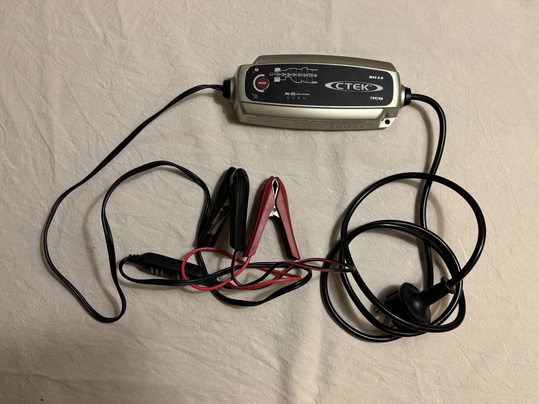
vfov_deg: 51.3
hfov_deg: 65.3
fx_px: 420
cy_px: 208
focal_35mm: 27
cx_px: 269
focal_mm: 5.96
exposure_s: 1/50
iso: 160
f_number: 1.6
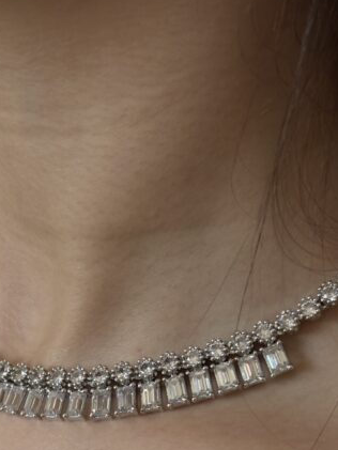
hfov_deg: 19.2
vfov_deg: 25.5
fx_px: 989
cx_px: 72
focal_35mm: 76
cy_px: 290
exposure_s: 1/60
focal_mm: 6.86
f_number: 1.78
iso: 125
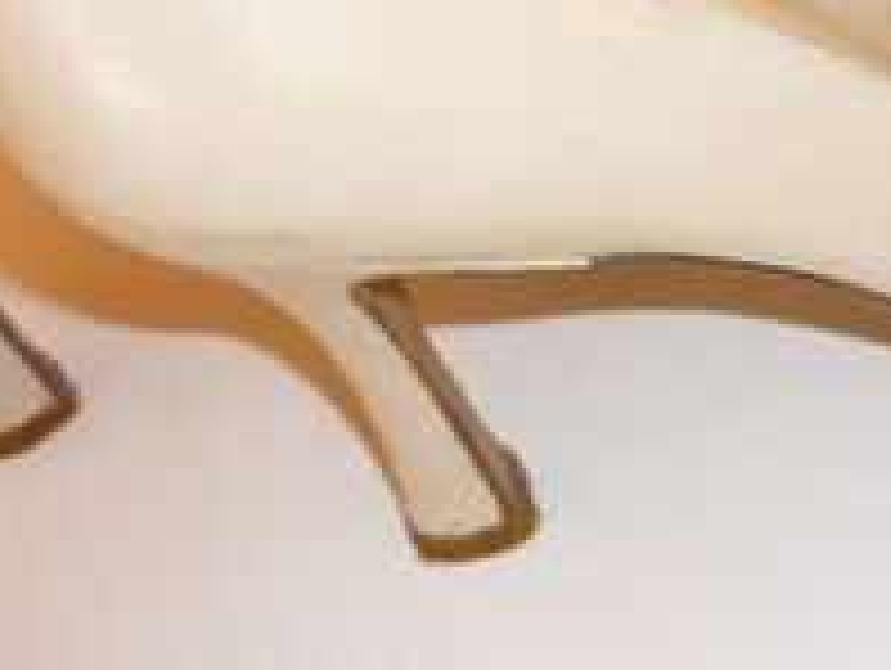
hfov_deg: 24.2
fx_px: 2062
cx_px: 634
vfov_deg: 18.1
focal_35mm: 80
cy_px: 54
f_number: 2.8
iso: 100
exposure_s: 1/30
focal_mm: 5.5
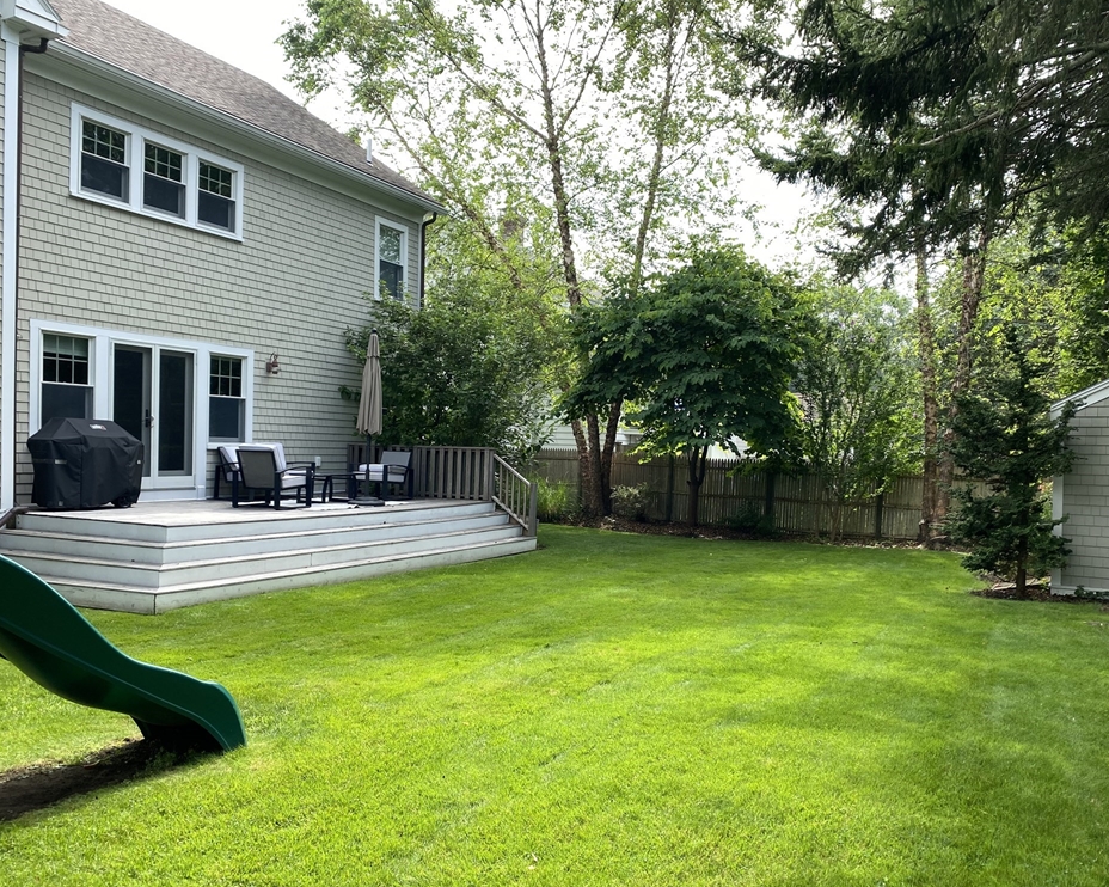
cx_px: 569
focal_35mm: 28
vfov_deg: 51.5
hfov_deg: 62.2
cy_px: 453
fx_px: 919
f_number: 1.8
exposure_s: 1/778
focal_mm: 4.25
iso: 32
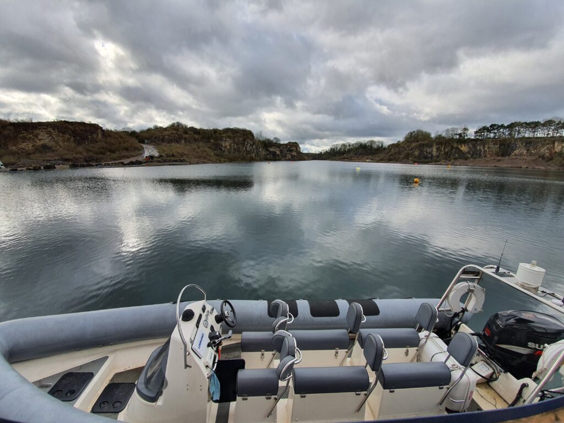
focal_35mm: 13
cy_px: 212
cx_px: 282
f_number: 2.2
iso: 50
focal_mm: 1.8
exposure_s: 1/564
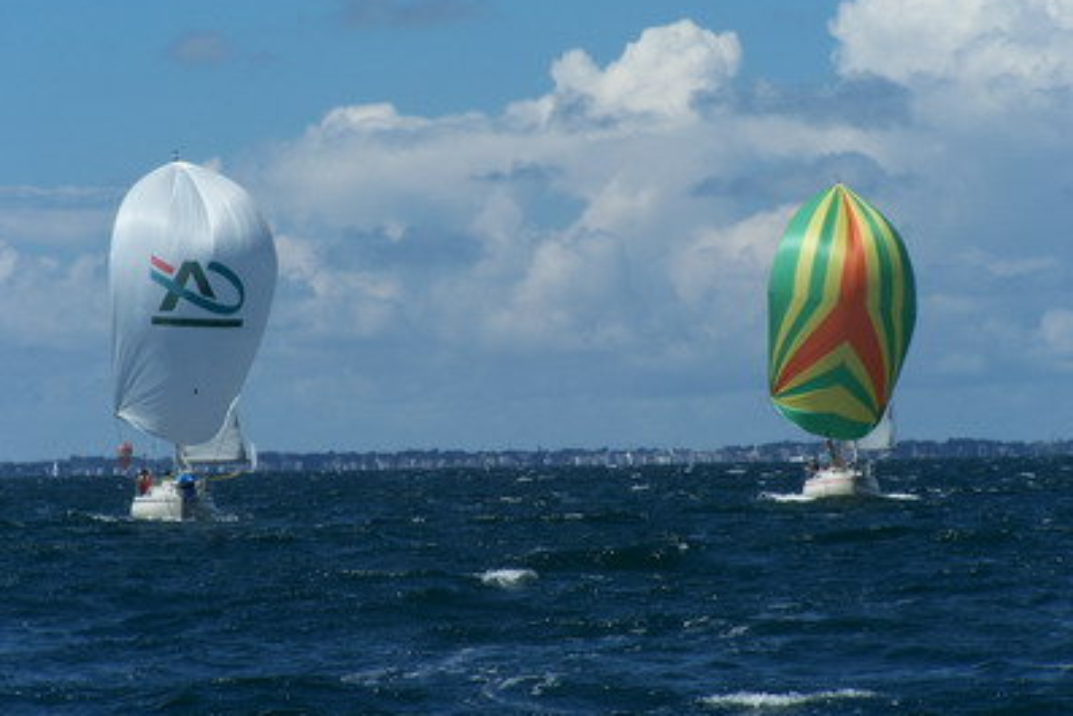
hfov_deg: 9.4
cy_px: 327
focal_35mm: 219
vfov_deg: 6.3
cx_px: 535
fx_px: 6529
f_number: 6.3
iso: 80
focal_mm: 34.6
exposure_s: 1/500
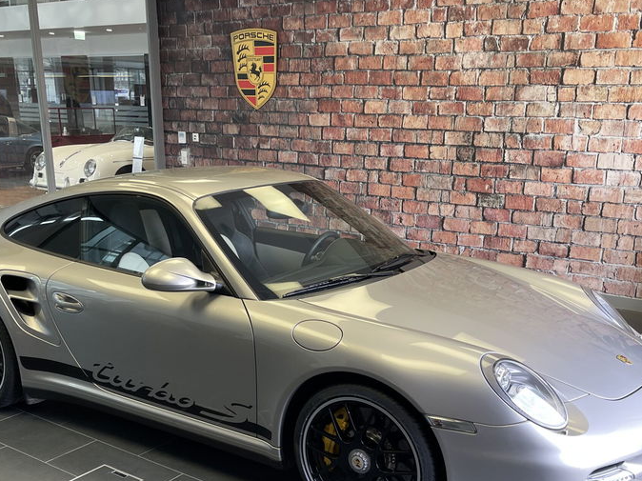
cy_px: 331
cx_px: 313
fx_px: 705
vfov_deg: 37.2
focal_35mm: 38
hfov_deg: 49.0
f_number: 1.6
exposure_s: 1/100
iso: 50
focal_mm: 5.1
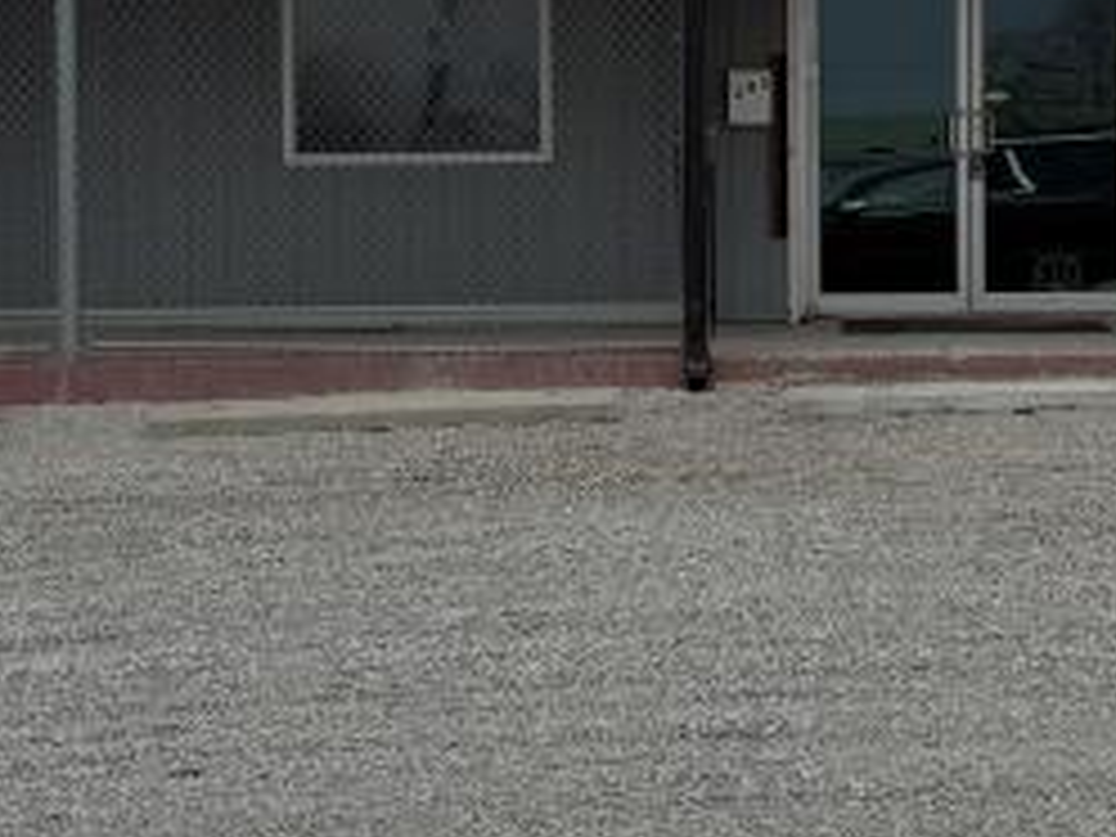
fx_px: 2998
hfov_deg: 21.1
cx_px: 680
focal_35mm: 93
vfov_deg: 15.8
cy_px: 207
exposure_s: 1/2299
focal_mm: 6.76
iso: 80
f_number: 1.78
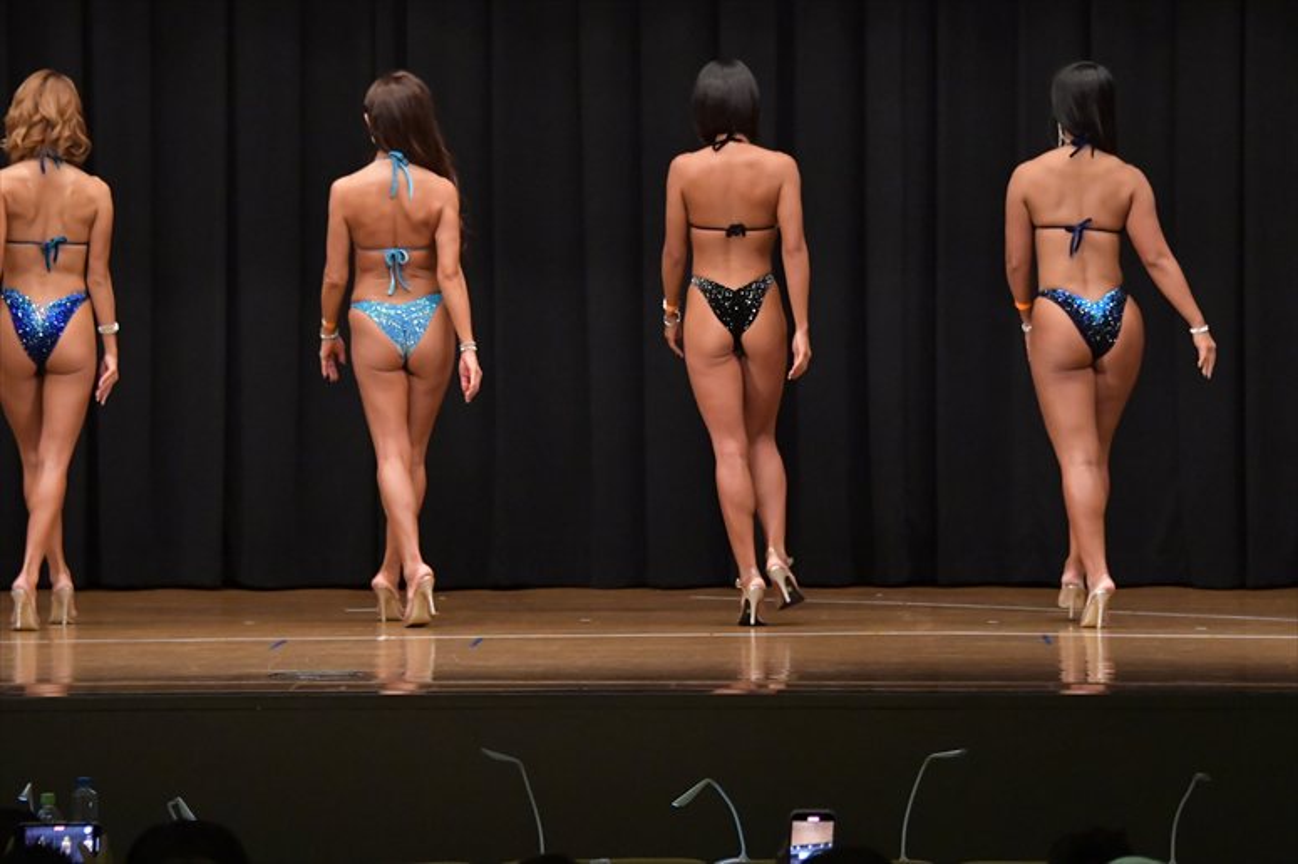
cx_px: 649
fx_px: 6595
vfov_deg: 7.5
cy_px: 432
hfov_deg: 11.2
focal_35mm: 183
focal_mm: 122
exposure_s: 1/400
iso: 6400
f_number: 5.6
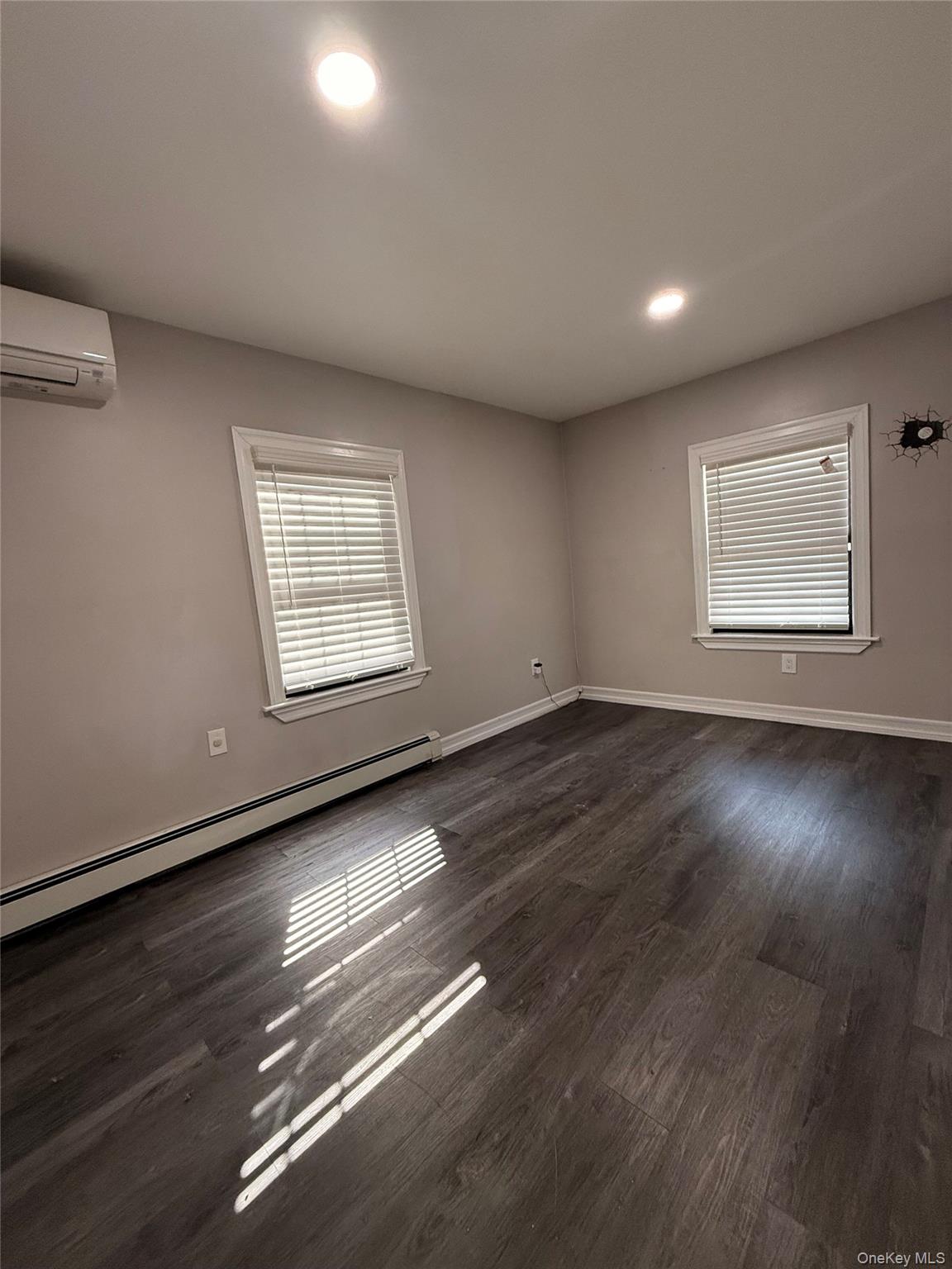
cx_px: 476
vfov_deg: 102.1
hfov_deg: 85.7
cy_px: 634
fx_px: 513
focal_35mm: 14
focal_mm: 2.22
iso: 400
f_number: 2.2
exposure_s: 1/120
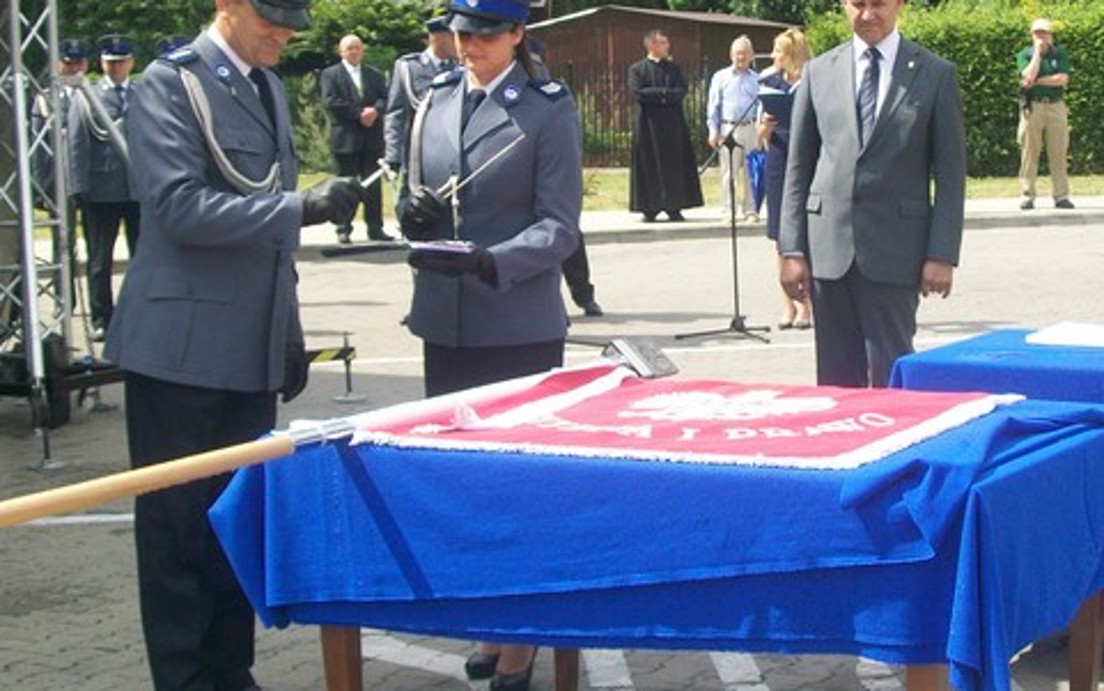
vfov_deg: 16.5
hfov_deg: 26.1
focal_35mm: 79
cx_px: 670
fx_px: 2378
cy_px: 275
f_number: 3.3
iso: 64
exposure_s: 1/500
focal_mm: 9.4
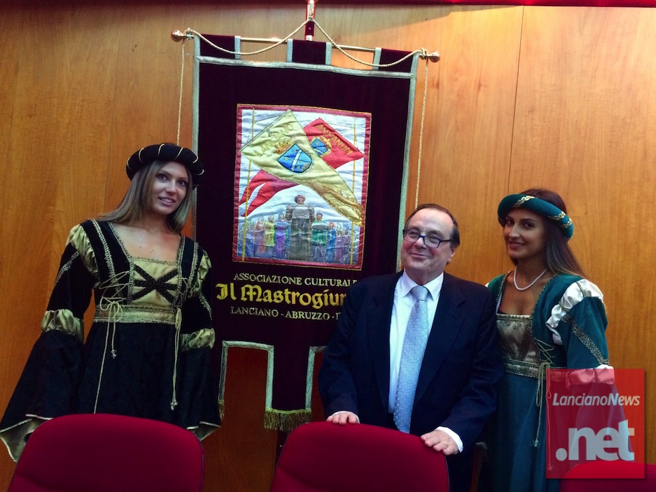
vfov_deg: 48.2
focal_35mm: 29
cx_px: 328
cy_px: 246
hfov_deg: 61.7
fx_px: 550
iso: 320
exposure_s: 1/30
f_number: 2.2
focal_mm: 4.15
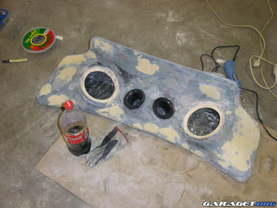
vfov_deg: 37.7
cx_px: 138
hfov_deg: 49.0
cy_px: 104
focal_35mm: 38
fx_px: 304
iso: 200
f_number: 2.8
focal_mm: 7.8
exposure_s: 1/45
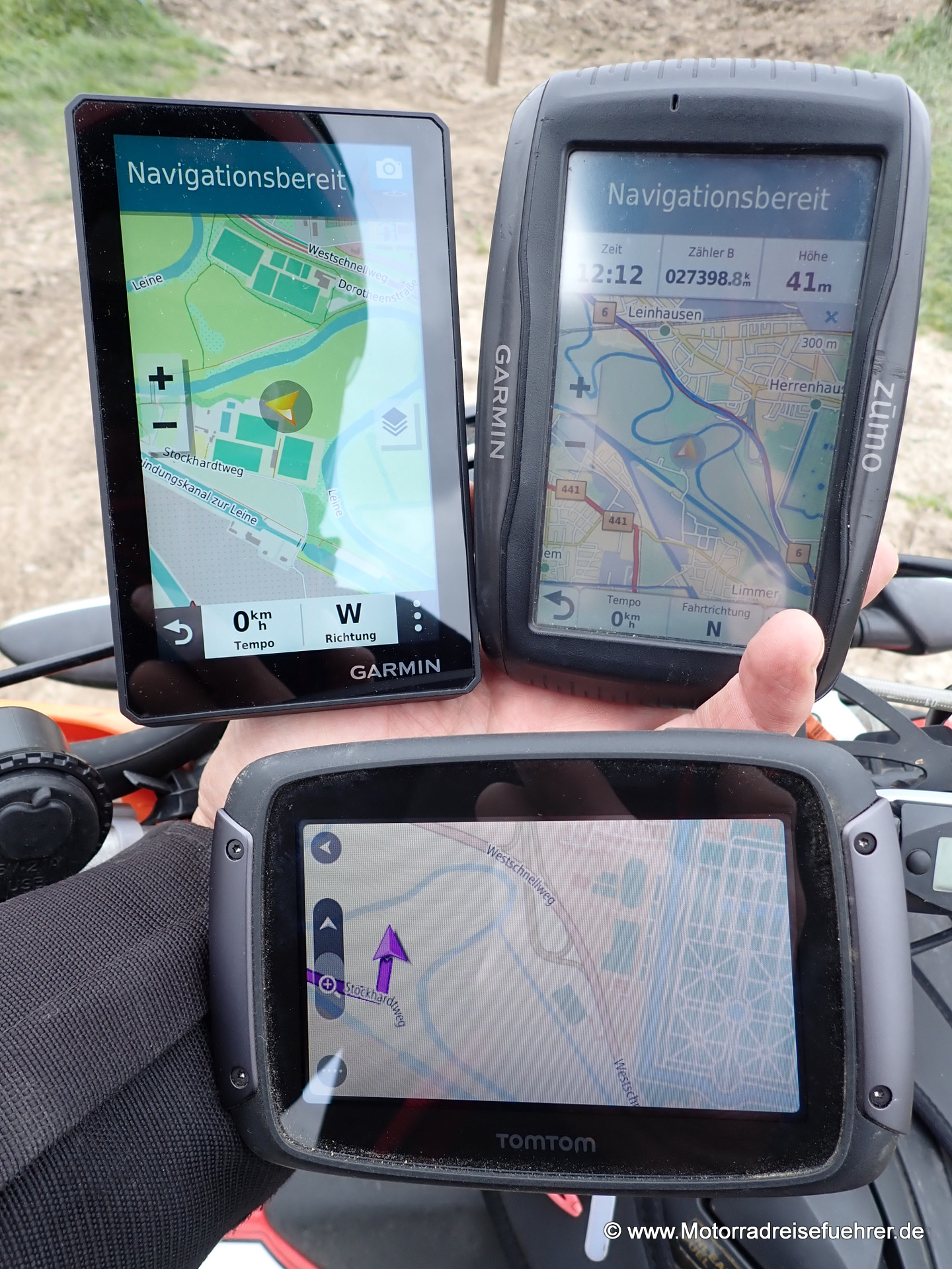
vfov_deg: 69.4
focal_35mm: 25
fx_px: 917
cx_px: 476
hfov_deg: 54.9
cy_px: 634
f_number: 2.8
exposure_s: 1/160
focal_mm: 4.5
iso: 100
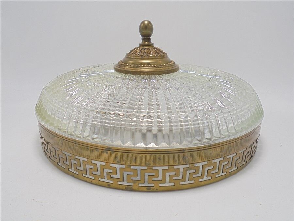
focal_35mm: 29
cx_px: 147
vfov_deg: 48.2
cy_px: 110
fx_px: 246
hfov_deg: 61.7
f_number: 3.7
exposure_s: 1/60
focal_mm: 5.3
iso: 100
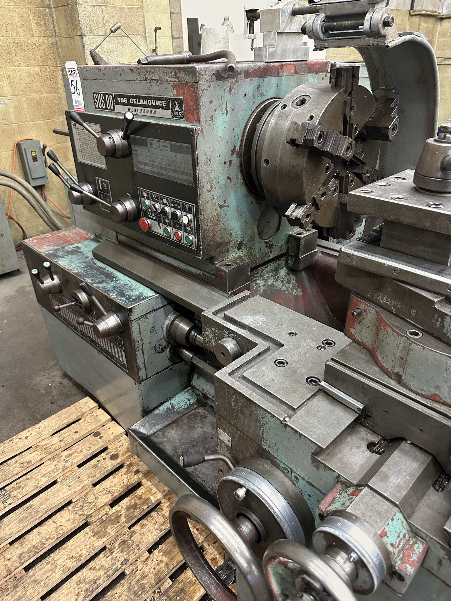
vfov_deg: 71.6
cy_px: 300
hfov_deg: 56.8
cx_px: 226
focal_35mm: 24
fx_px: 417
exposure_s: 1/60
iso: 400
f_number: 1.78
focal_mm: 6.86
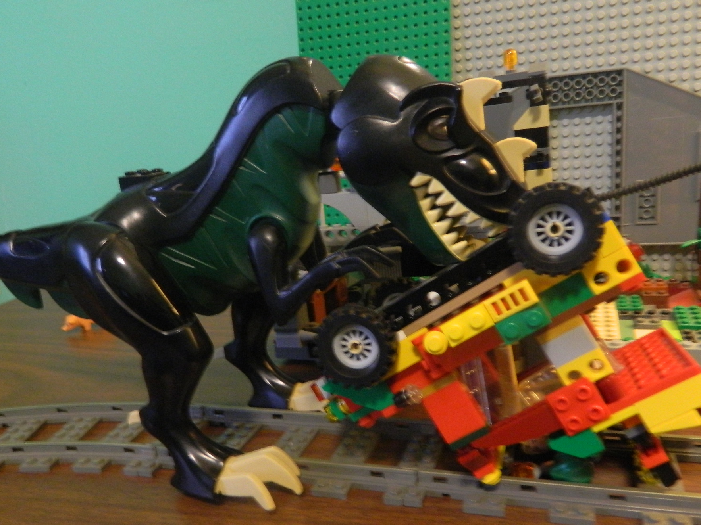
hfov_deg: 61.6
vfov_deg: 48.1
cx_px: 376
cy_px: 302
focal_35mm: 29
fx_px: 587
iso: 400
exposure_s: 1/10
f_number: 3.1
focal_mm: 4.5
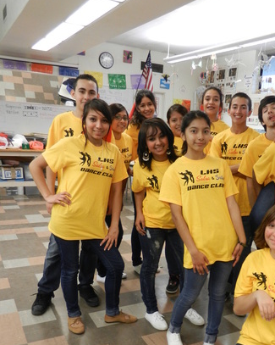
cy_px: 230
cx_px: 184
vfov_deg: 49.4
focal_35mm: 36
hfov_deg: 40.6
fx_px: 367
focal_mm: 4.5
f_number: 3.5
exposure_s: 1/15
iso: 220
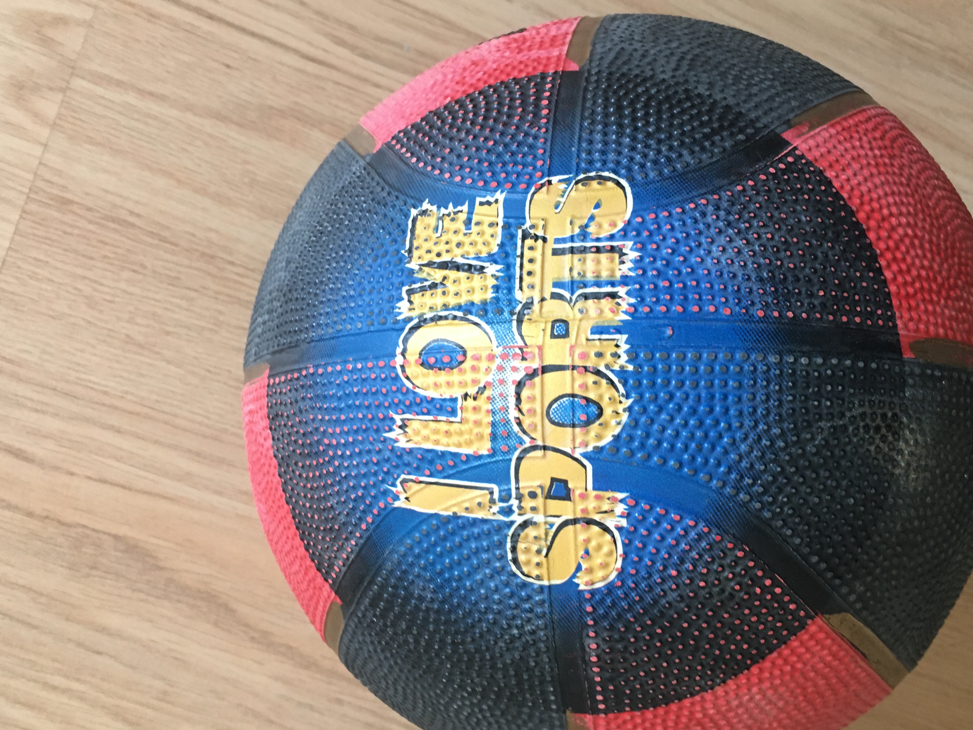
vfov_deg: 39.6
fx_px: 1012
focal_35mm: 36
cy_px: 391
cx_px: 529
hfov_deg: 51.3
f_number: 2.2
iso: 160
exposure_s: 1/33
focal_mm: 4.15
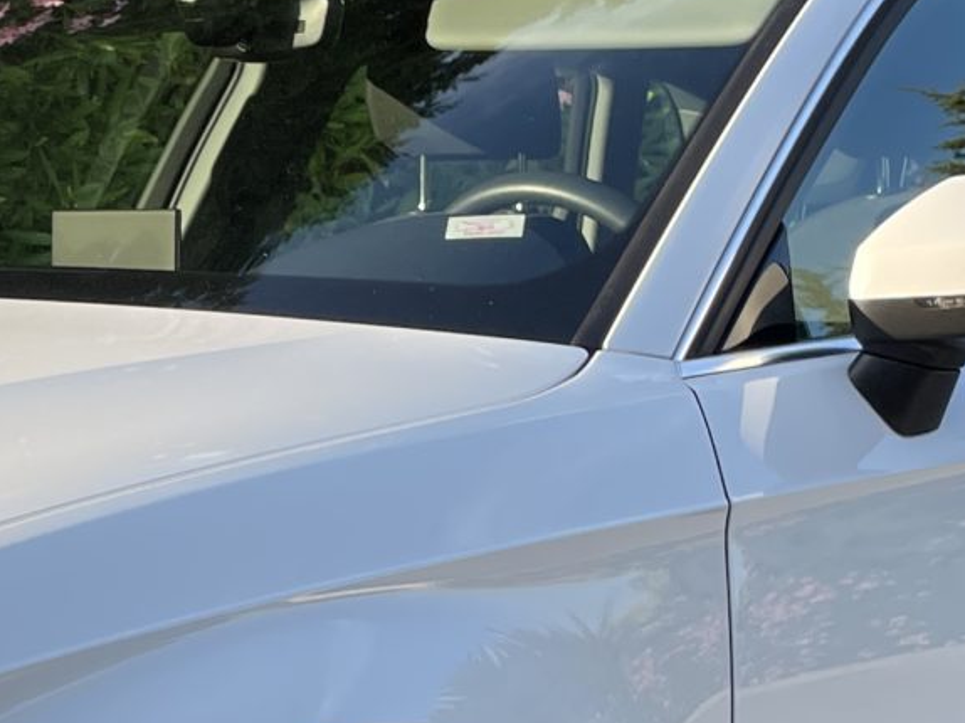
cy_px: 792
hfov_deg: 16.7
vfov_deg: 12.5
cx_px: 77
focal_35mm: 116
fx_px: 3232
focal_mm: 4.2
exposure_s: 1/888
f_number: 1.6
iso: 32
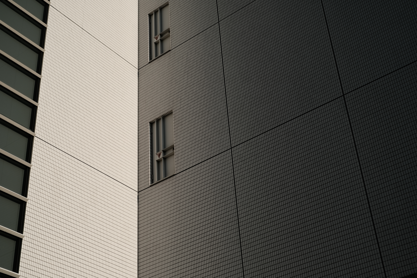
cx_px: 208
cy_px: 139
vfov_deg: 25.5
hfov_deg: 37.5
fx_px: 614
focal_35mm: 53
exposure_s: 1/1100
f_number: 5.6
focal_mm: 35
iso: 160
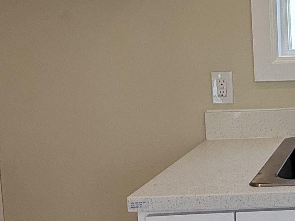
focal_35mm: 61
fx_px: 520
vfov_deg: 23.8
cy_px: 58
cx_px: 406
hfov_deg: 25.9
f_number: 2.2
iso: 64
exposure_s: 1/280
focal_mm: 2.22
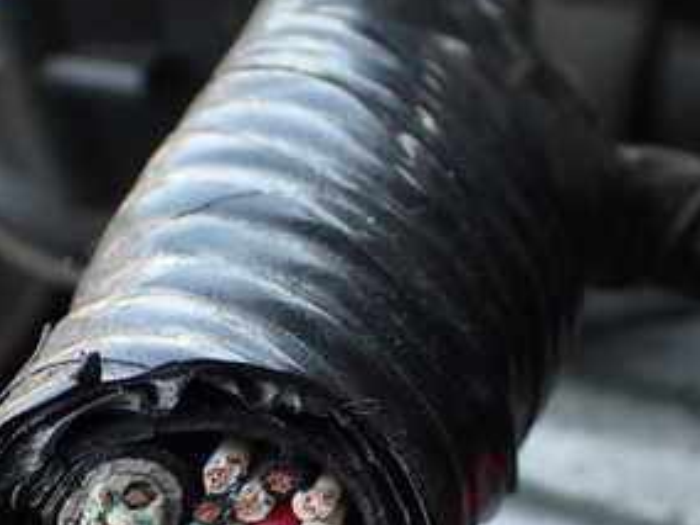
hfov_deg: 25.6
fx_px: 1537
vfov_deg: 19.0
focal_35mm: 76
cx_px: 298
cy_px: 495
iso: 100
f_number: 2.5
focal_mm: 6.37
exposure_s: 1/80
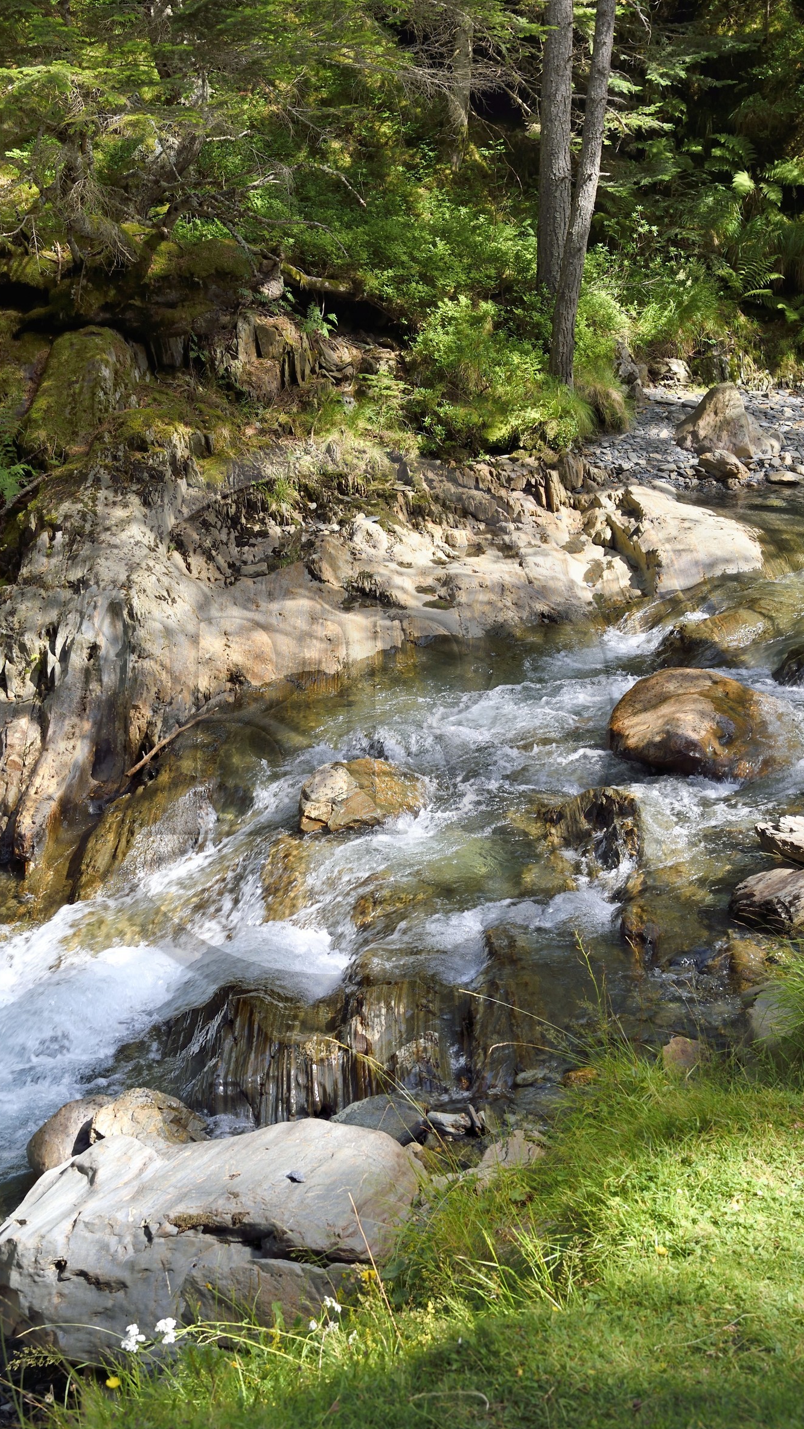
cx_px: 330
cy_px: 724
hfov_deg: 23.5
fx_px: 1934
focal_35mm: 51
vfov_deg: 40.6
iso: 200
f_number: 10
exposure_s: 1/100
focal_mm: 48
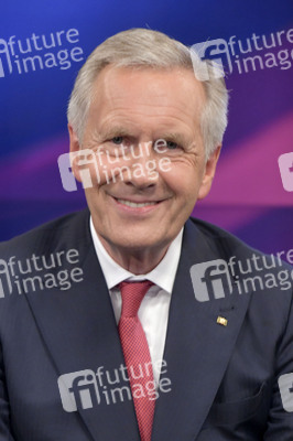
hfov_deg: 20.6
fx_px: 807
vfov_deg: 30.5
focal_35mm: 66
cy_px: 220
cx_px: 146
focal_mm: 66
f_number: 5.6
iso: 1600
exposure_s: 1/160
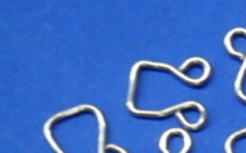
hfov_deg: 13.4
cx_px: 376
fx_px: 984
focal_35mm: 147
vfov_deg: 8.7
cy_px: 212
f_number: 4.5
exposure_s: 1/4
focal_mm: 7.8
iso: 200
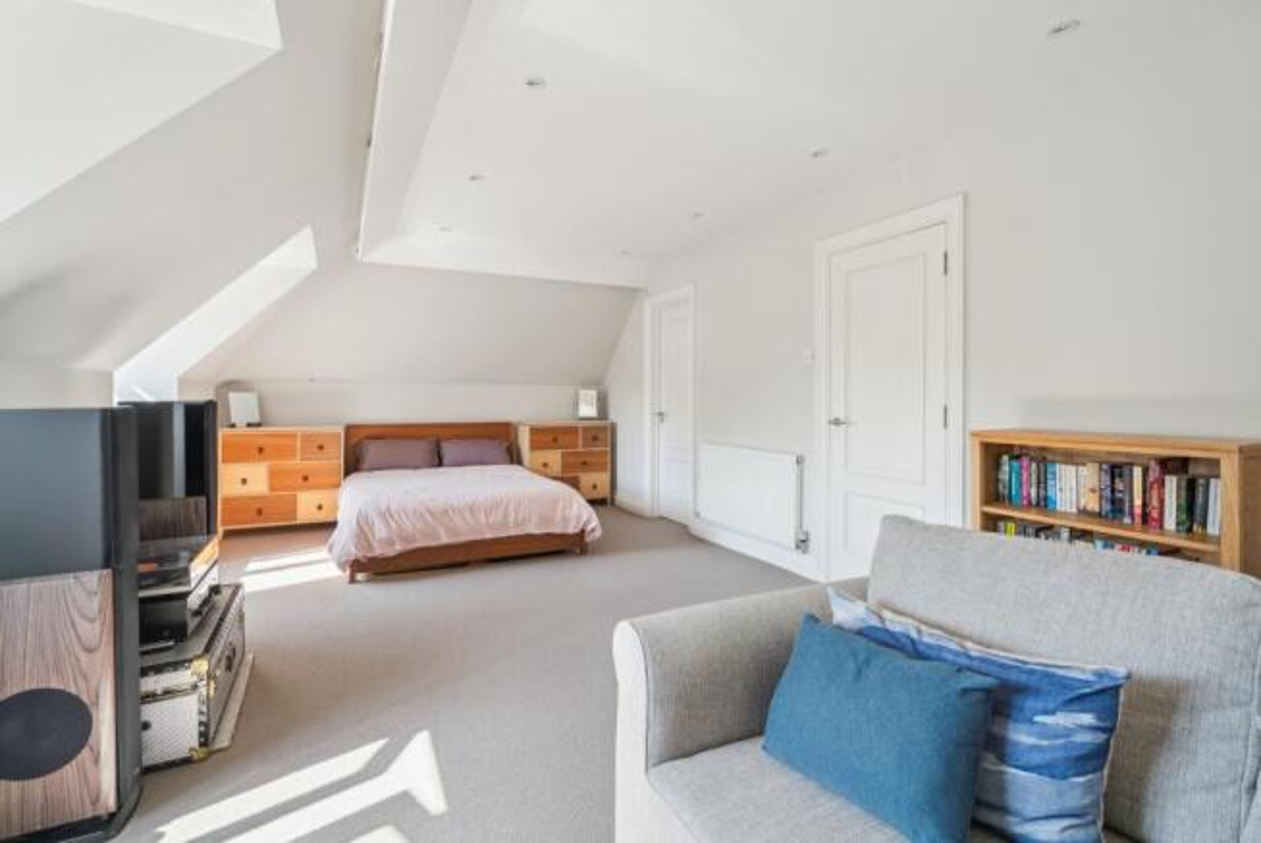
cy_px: 422
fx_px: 561
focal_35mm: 16
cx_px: 630
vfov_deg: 73.8
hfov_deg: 96.7
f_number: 5
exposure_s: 1/100
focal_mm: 16
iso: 640
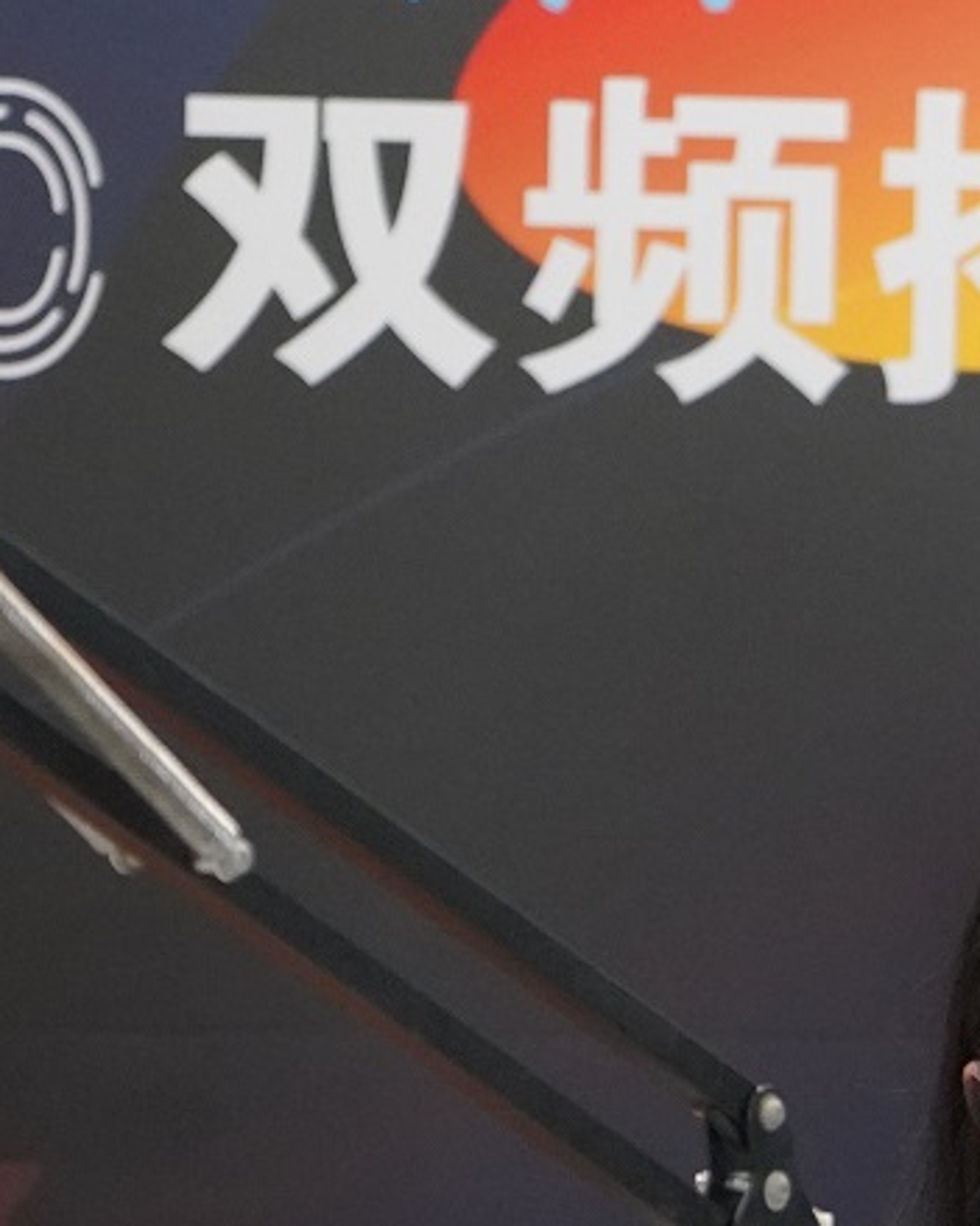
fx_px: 7870
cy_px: 1007
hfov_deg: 7.0
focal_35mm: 217
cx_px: 1407
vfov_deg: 8.9
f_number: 4
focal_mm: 52
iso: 5000
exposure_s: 1/160
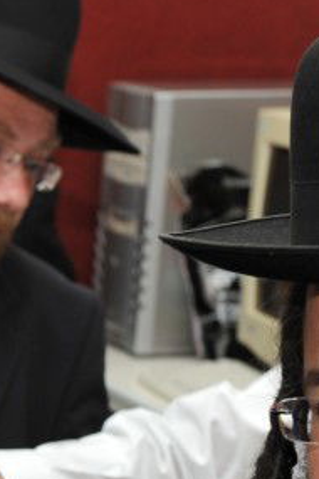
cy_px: 568
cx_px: -369
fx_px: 2685
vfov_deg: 10.0
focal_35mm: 202
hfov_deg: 6.5
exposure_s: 1/160
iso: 400
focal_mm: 48
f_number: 5
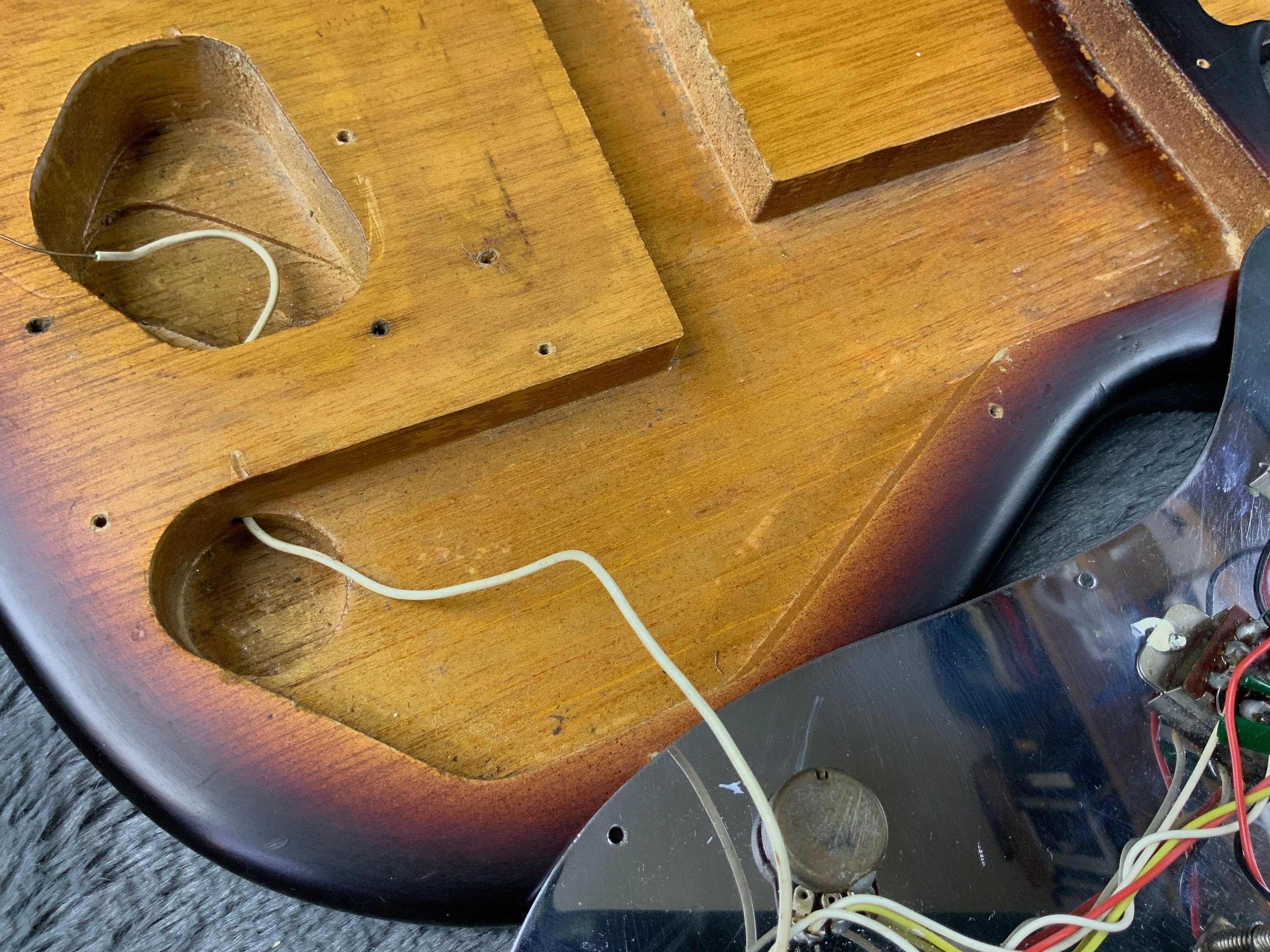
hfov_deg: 61.7
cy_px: 476
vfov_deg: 48.2
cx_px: 635
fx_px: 1064
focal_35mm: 29
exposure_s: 1/66
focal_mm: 3
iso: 64
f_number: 1.8
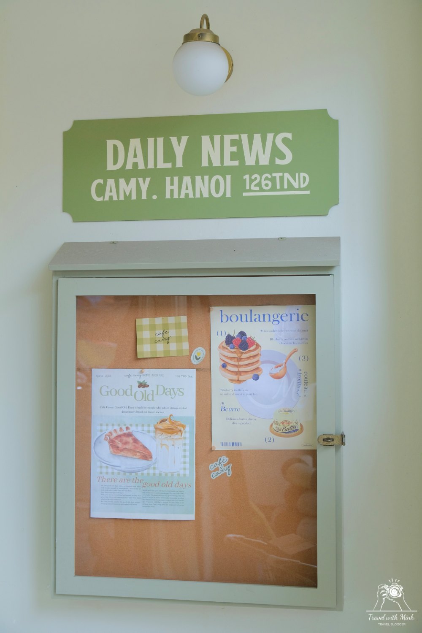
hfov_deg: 28.6
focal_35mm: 47
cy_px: 316
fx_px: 826
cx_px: 211
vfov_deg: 41.9
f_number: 4
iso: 800
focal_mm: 31
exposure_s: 1/220
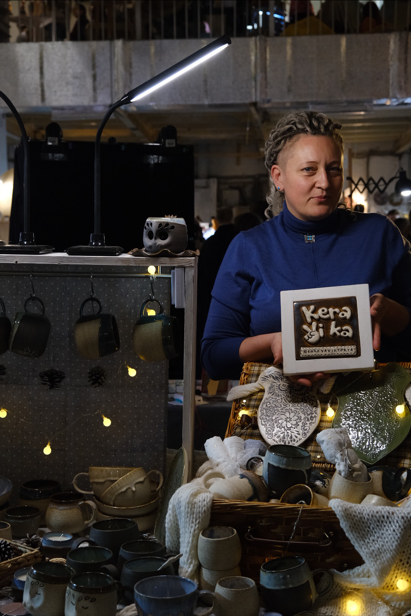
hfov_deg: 27.5
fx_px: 839
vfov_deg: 40.3
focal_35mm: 49
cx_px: 206
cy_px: 308
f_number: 4
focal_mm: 32.5
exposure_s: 1/125
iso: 1600
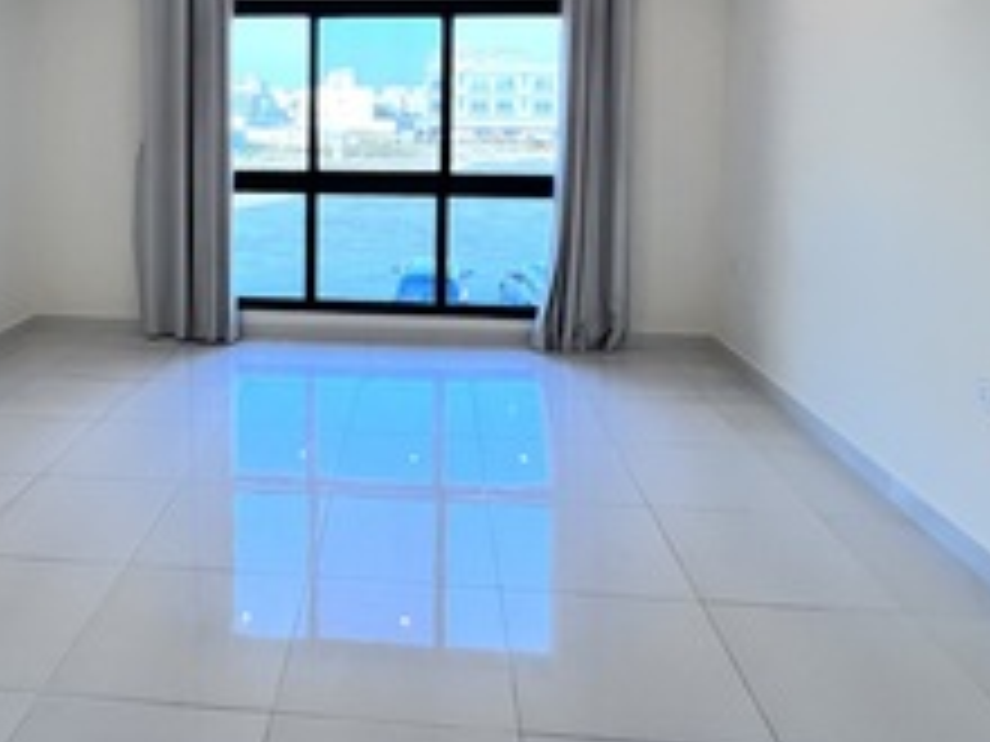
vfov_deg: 48.7
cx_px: 344
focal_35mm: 27
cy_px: 160
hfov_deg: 63.9
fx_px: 772
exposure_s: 1/99
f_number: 1.8
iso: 200
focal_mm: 1.57
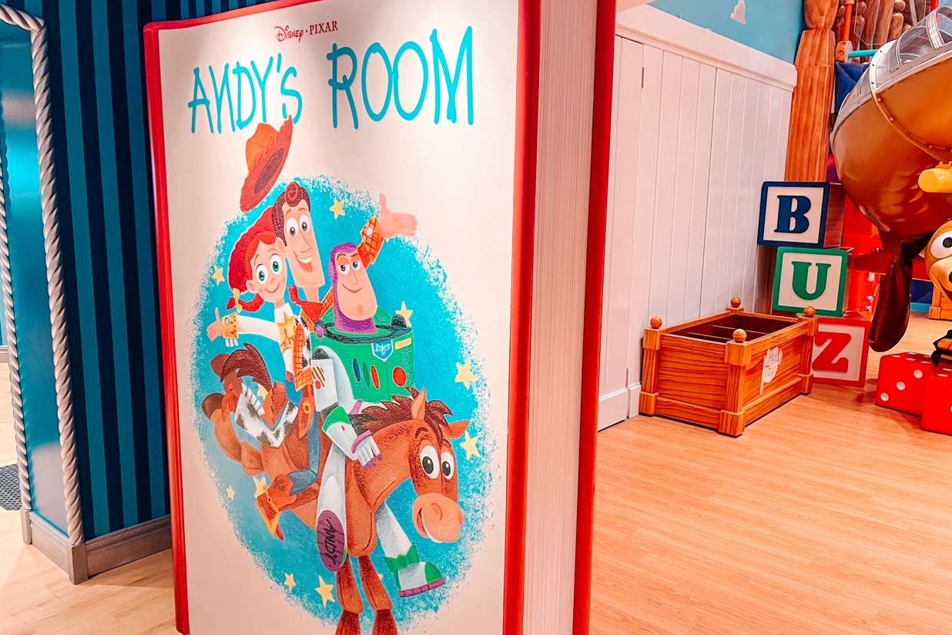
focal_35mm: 28
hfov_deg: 65.5
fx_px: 740
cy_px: 324
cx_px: 492
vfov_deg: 46.4
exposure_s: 1/60
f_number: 1.6
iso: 125
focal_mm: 5.1
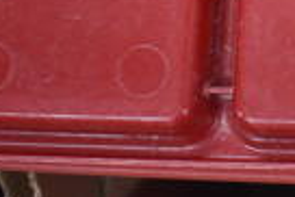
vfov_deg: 10.7
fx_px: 993
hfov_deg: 15.6
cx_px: 438
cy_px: -145
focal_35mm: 121
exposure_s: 1/125
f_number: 3.5
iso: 2500
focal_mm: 18
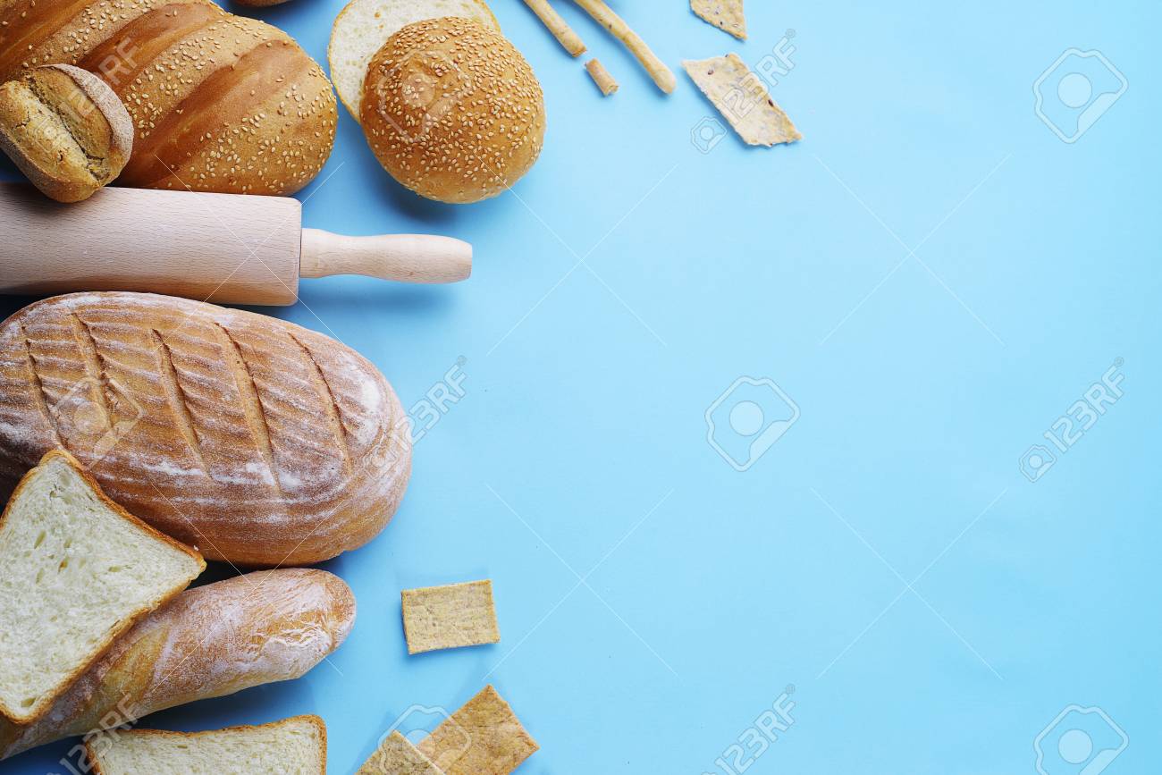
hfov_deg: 39.6
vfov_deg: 27.0
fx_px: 1614
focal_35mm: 50
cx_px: 581
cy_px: 388
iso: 100
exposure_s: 1/125
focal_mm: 50
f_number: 11
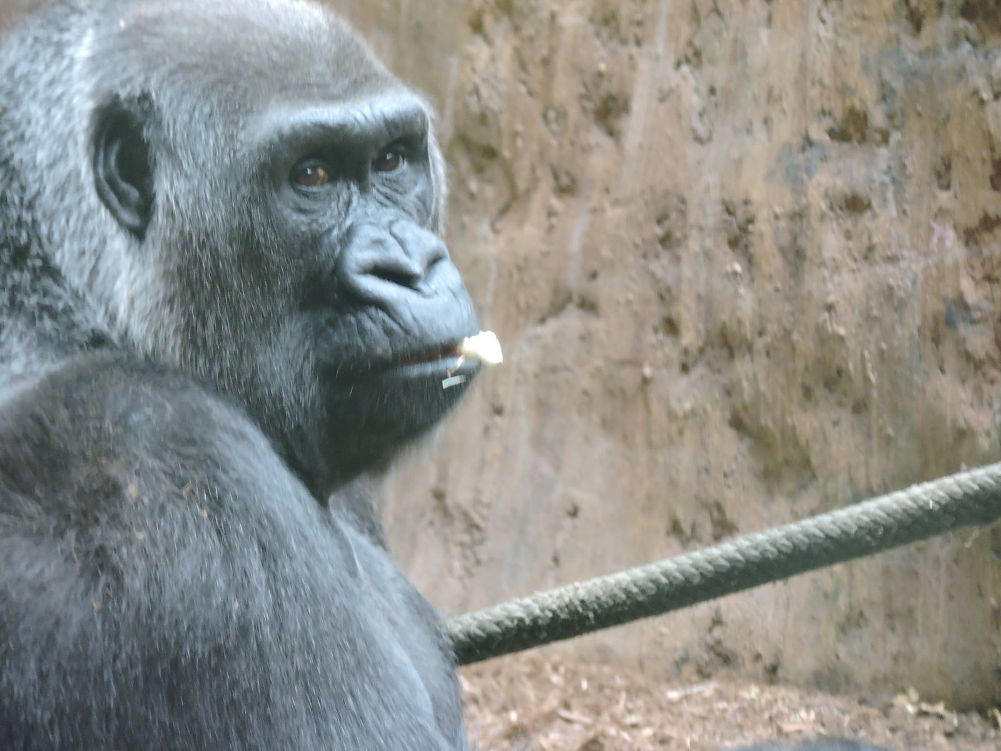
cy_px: 376
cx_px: 500
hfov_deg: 4.0
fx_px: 14459
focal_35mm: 500
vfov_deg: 3.0
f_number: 4.9
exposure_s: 1/30
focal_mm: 89.2
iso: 800
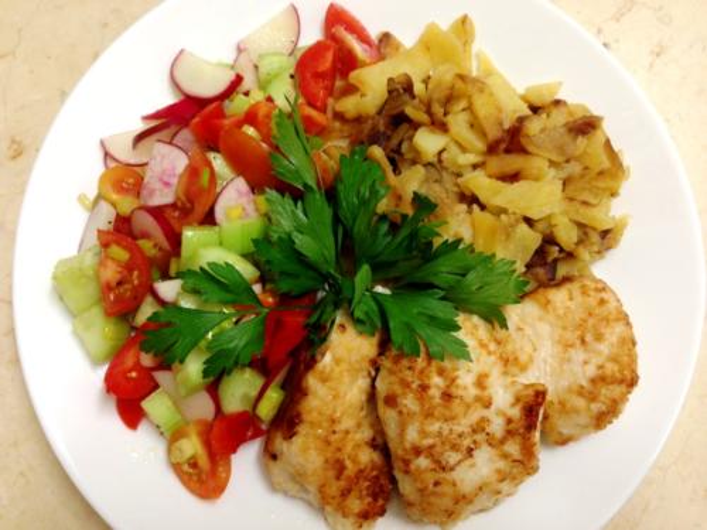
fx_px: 674
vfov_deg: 42.9
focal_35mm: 33
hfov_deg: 55.4
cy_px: 265
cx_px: 354
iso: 64
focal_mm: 4.12
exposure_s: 1/20
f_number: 2.4
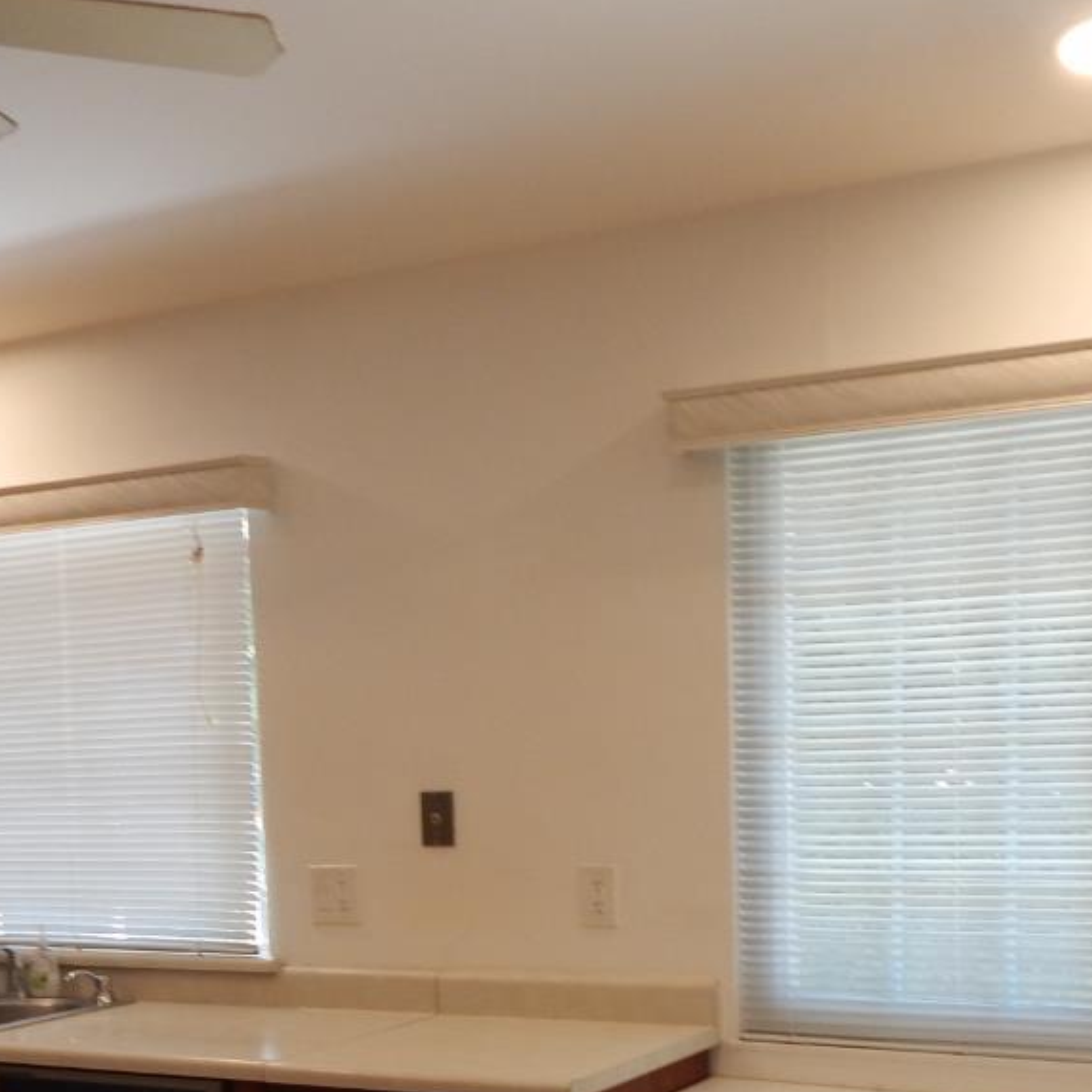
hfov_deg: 33.3
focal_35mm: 51
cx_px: 445
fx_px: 1820
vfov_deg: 32.1
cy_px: 934
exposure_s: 1/40
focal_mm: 4
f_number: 3
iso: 125
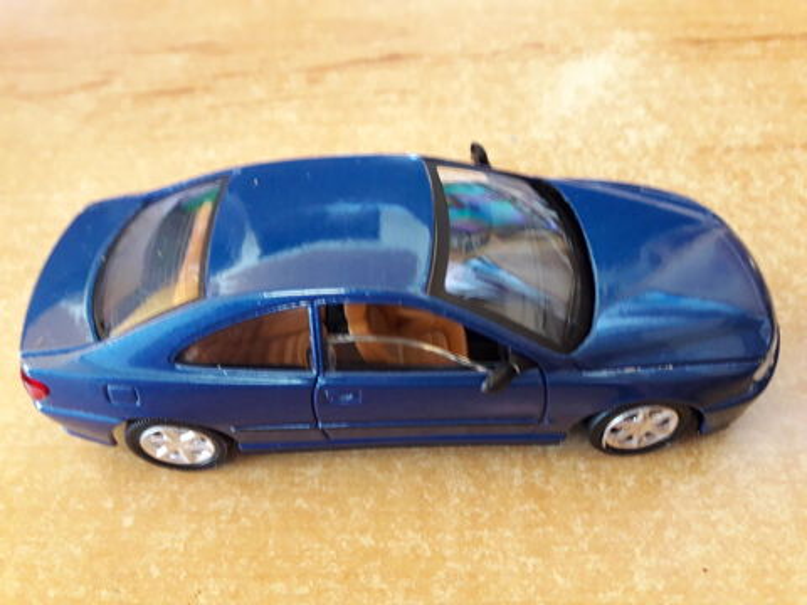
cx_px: 404
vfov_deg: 49.7
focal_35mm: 28
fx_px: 653
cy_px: 302
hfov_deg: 63.4
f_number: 1.9
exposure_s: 1/17
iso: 200
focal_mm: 3.7
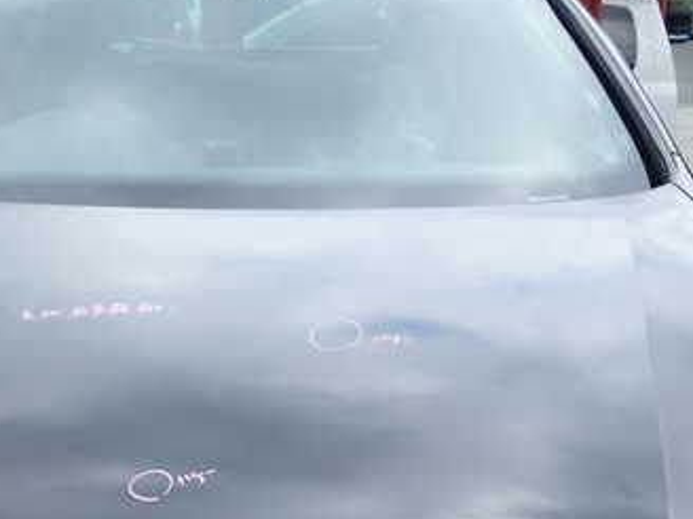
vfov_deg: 22.8
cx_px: 245
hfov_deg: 30.1
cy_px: 359
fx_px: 1281
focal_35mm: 64
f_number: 3.5
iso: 100
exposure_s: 1/200
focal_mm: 6.42
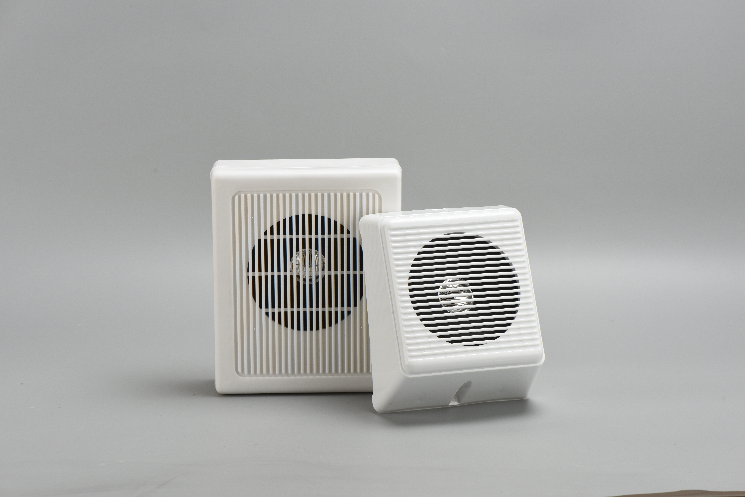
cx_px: 372
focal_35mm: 105
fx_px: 2173
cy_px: 248
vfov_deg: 13.1
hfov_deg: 19.5
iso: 200
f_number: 14
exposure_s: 1/125
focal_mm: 105
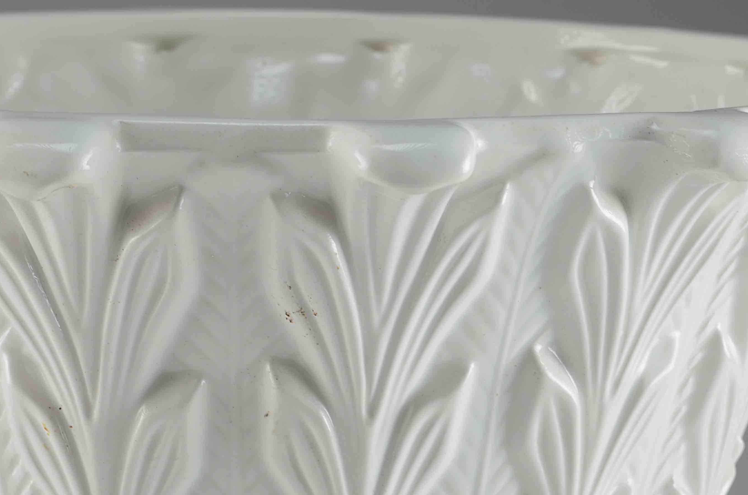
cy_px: 224
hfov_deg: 13.6
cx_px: 517
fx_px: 3129
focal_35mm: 151
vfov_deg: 9.1
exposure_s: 1/80
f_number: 14
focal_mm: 55
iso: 100
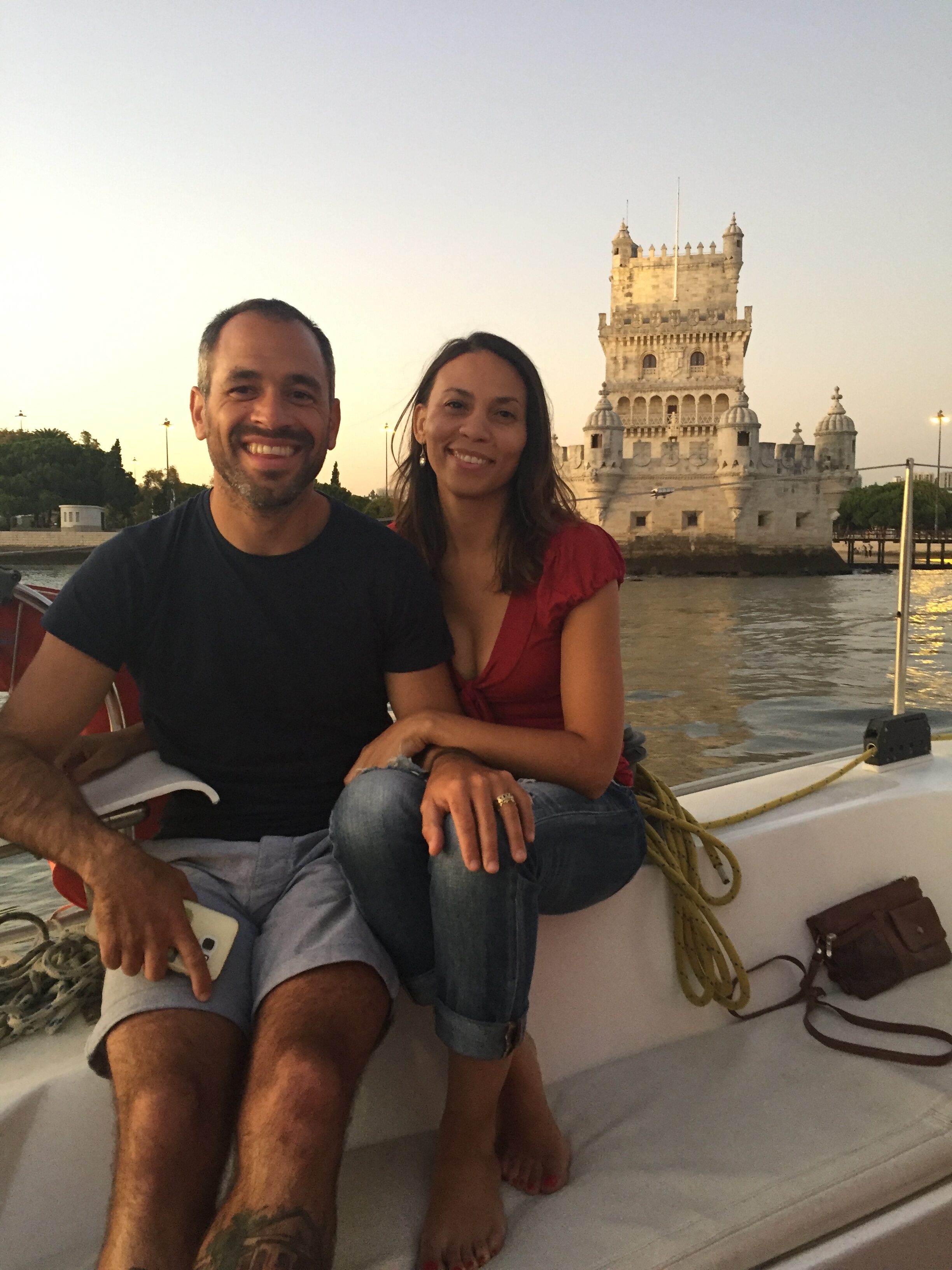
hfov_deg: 48.2
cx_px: 476
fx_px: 1063
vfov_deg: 61.7
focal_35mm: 29
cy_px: 635
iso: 200
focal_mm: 4.15
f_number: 2.2
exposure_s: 1/33
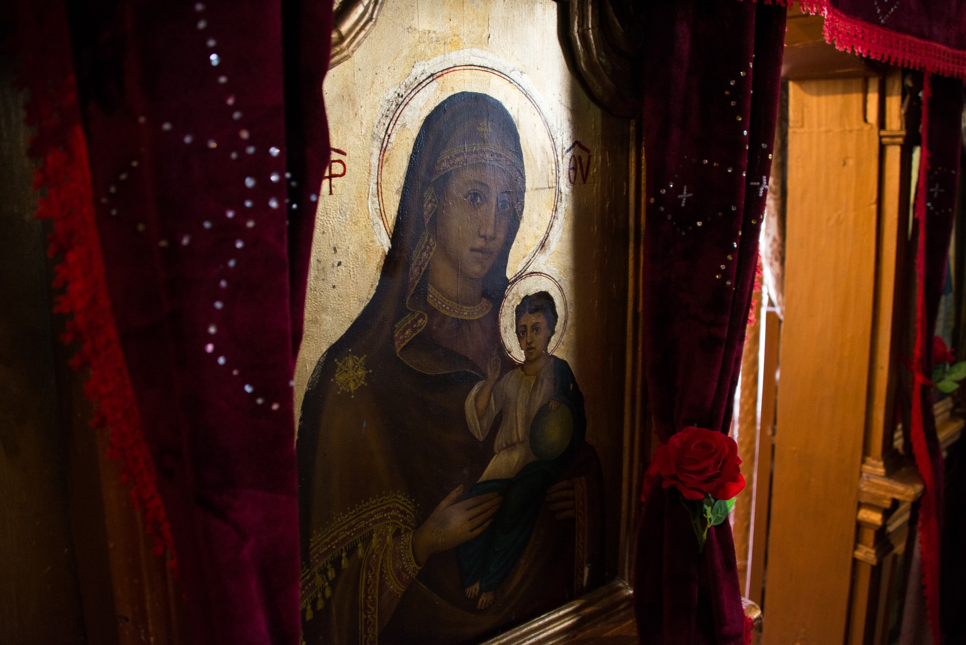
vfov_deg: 46.4
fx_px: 752
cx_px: 483
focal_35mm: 28
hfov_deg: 65.4
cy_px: 322
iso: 1000
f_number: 3.5
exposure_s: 1/50
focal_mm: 28
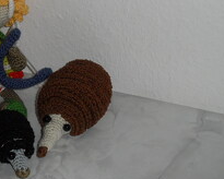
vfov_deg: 18.5
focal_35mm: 83
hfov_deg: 23.0
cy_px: 82
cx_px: 96
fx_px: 550
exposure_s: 1/45
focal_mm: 8.2
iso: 200
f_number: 3.8
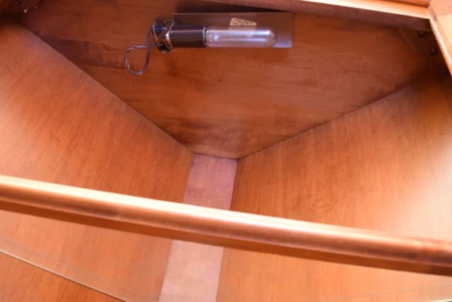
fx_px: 339
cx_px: 226
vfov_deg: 48.0
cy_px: 151
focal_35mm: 27
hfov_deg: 67.4
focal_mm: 18
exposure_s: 1/125
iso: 800
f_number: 5.6
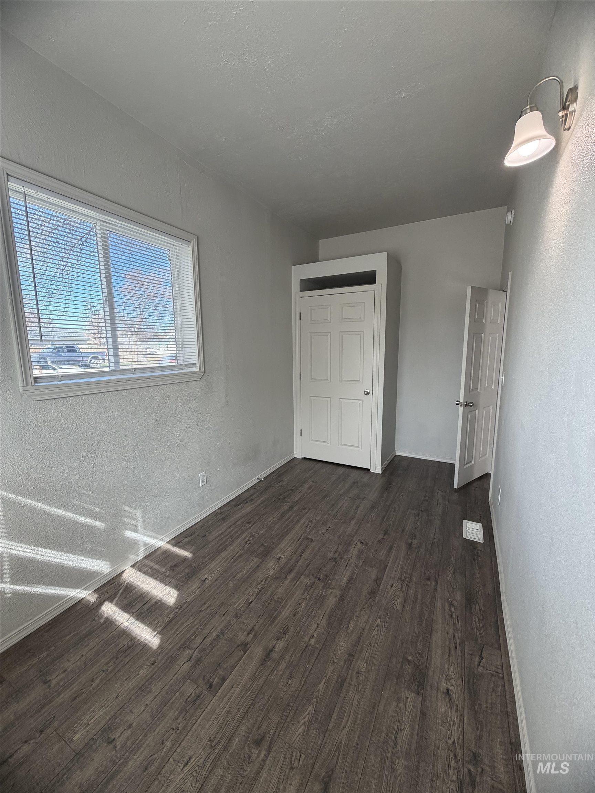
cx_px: 298
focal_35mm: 14
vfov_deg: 102.1
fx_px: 321
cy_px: 396
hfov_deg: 85.7
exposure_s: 1/120
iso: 125
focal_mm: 2.22
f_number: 2.2
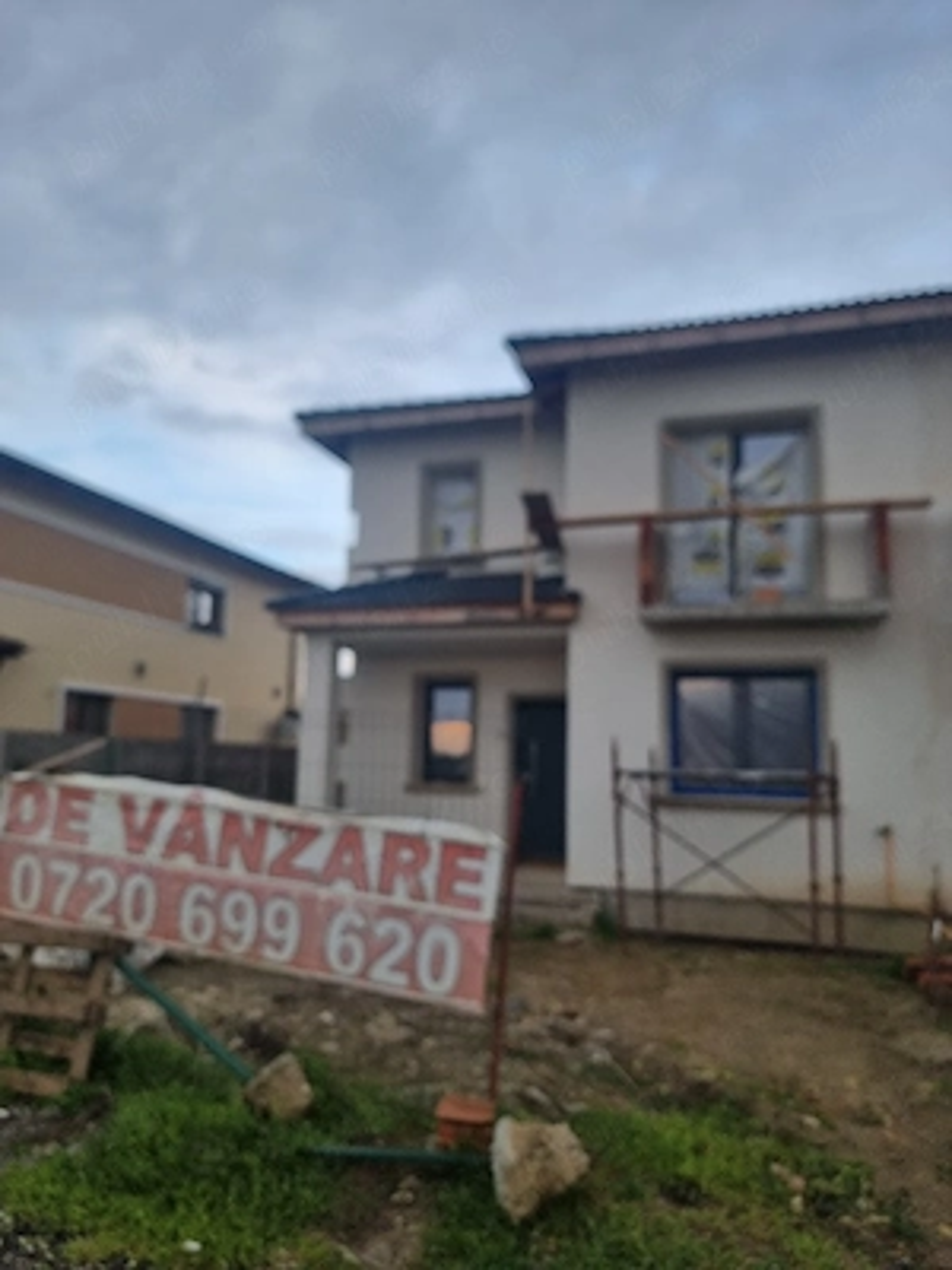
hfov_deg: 56.8
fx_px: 880
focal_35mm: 24
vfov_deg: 71.6
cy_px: 635
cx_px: 476
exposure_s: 1/100
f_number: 1.8
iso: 50
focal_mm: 6.7
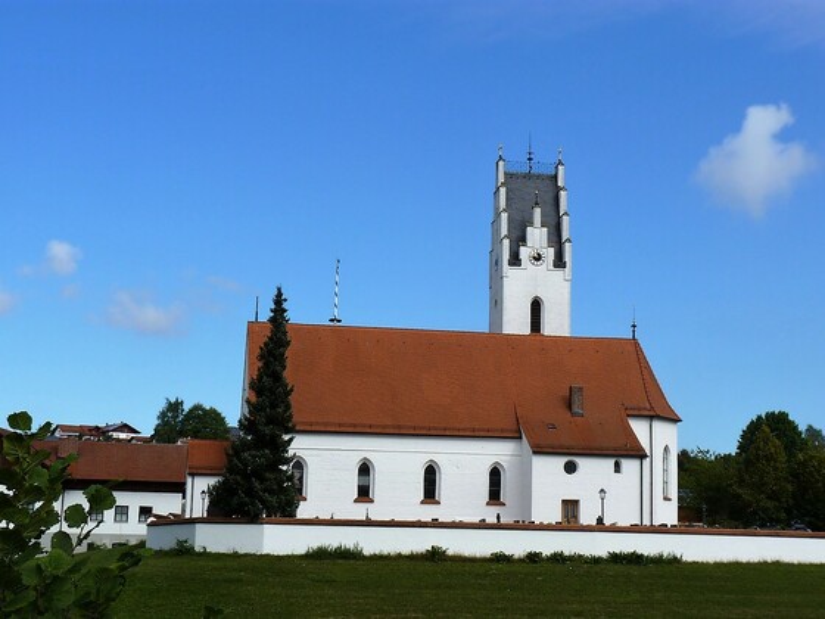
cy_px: 310
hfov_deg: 36.8
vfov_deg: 28.0
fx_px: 1239
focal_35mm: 52
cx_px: 412
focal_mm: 9.2
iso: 80
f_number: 5.6
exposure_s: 1/400
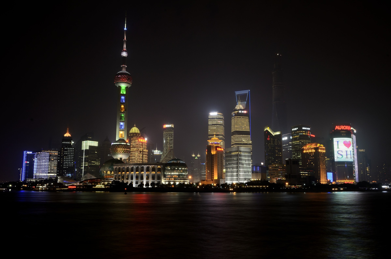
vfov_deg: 43.4
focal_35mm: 30
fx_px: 325
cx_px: 196
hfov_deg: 62.0
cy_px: 130
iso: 100
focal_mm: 20
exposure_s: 8
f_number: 18
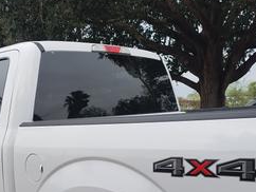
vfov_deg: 27.2
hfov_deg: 36.6
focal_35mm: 52
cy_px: 168
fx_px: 385
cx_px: 98
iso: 101
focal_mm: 4.71
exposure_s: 1/1938
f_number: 1.7
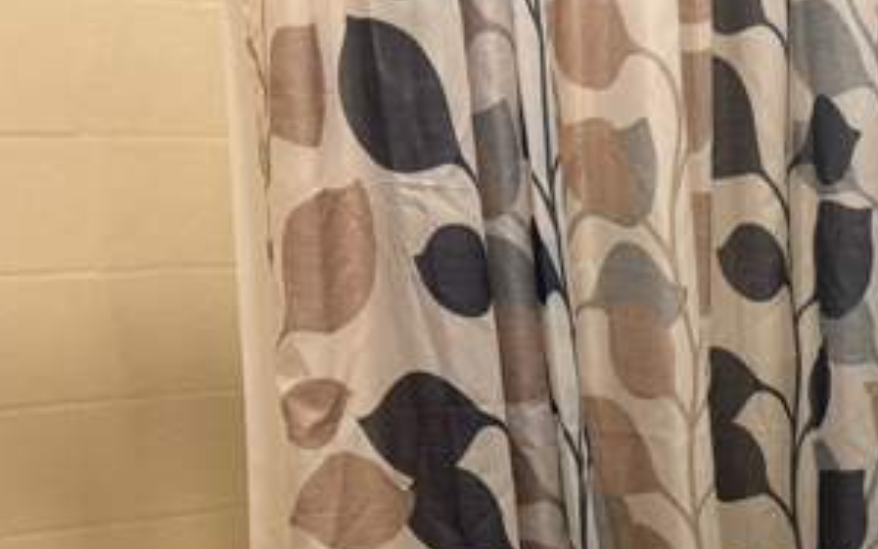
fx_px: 1627
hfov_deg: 27.7
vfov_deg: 17.6
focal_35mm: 68
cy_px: 763
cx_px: 957
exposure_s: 1/120
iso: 200
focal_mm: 6.76
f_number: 1.78
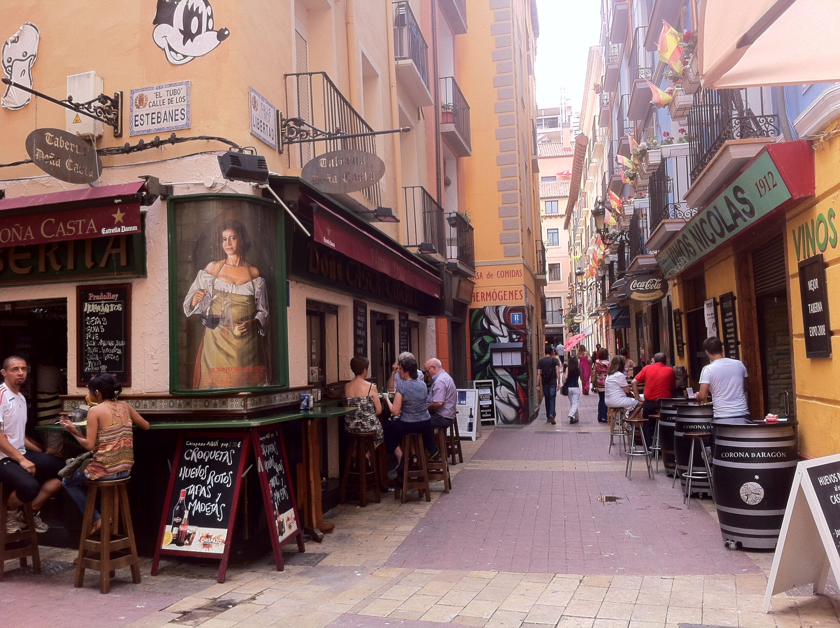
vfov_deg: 40.6
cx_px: 420
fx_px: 848
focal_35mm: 35
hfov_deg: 52.7
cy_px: 314
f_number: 2.8
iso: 80
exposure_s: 1/120
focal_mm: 3.85
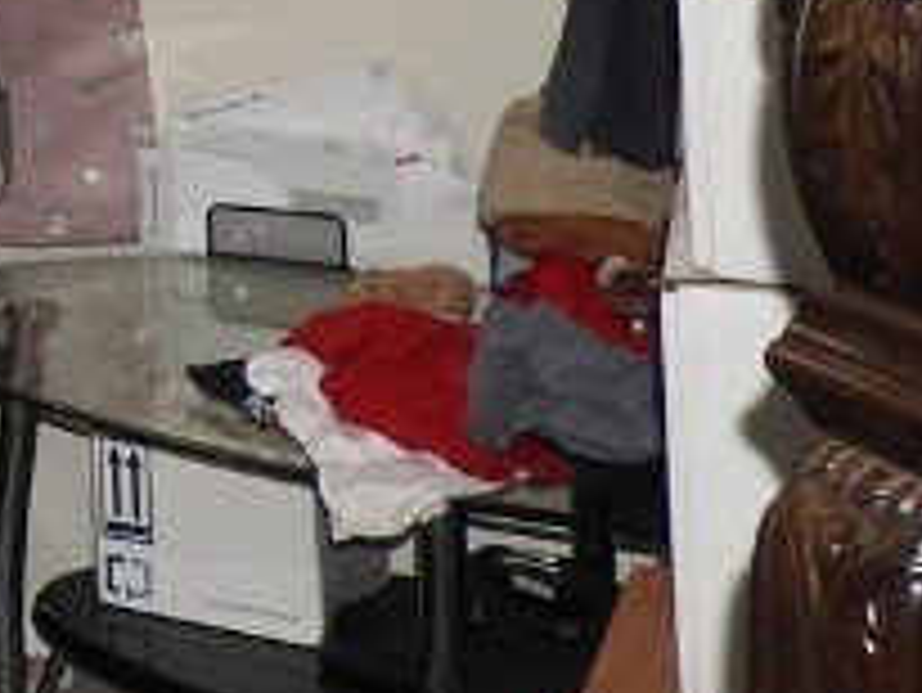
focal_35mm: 120
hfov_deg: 13.8
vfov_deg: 11.5
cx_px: -935
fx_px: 3198
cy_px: -536
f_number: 3.3
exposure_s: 1/30
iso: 200
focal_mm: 4.3
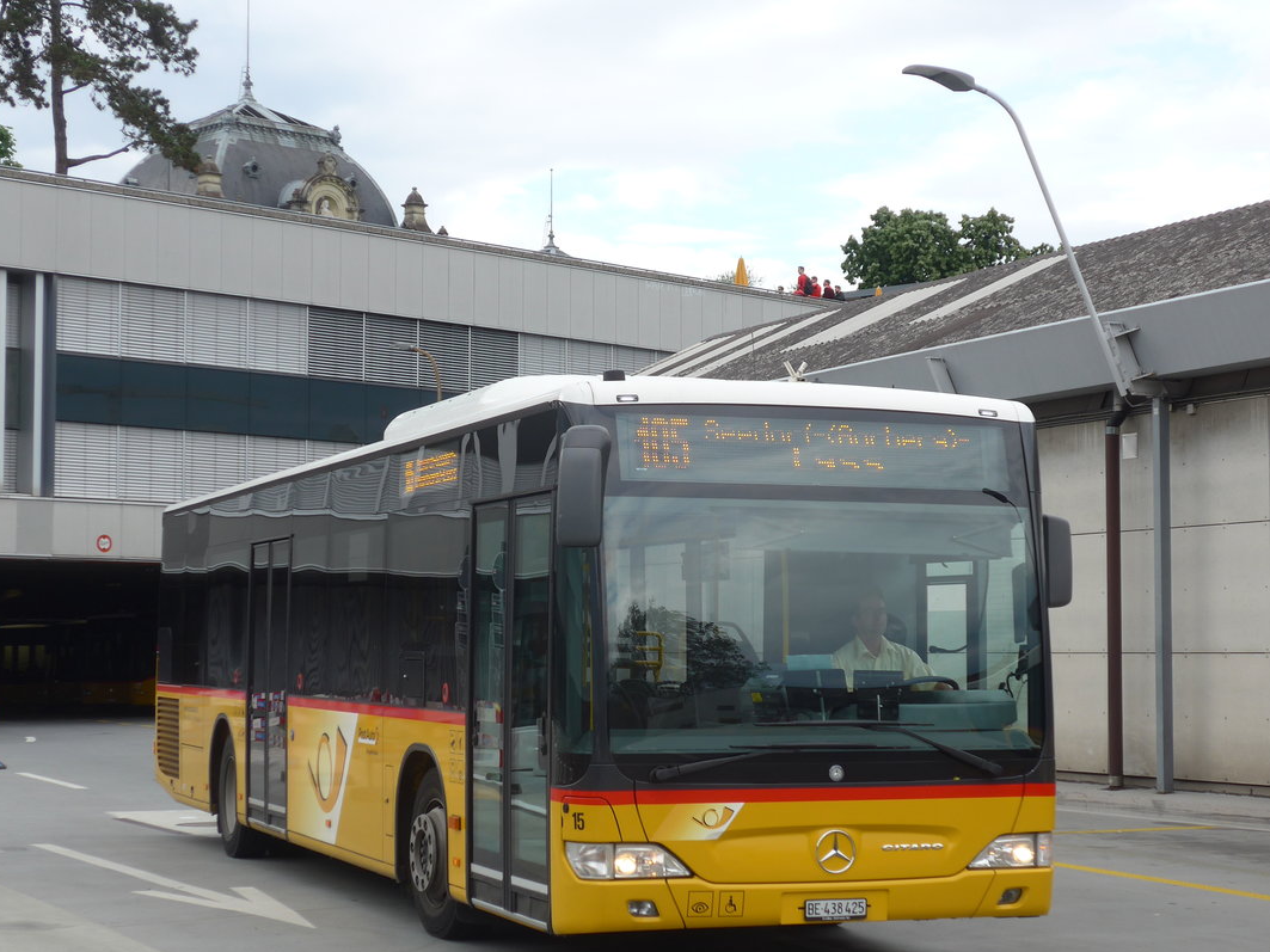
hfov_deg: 27.8
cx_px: 686
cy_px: 528
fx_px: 2568
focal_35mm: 70
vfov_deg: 21.0
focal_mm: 12.7
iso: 80
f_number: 3.7
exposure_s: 1/250
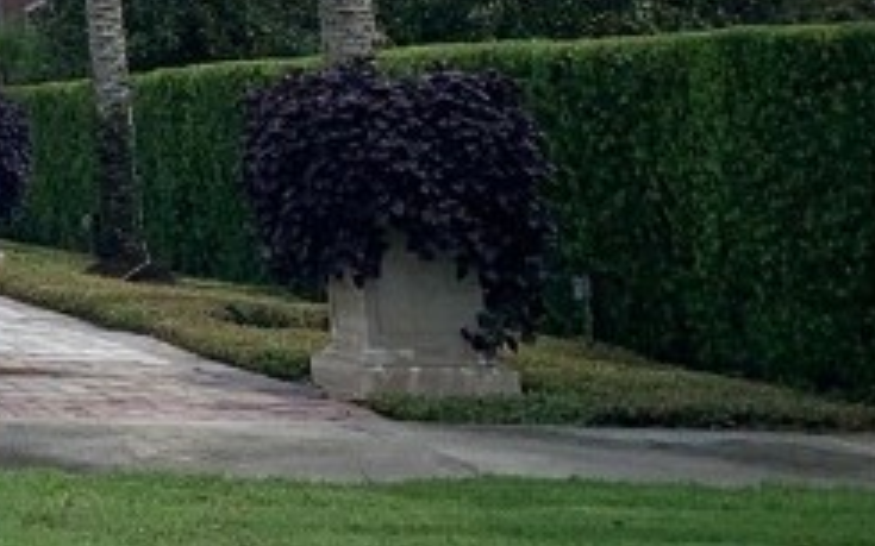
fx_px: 2742
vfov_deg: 10.0
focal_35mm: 115
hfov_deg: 15.8
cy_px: -753
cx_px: -625
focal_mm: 4.25
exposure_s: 1/2545
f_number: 1.8
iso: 25
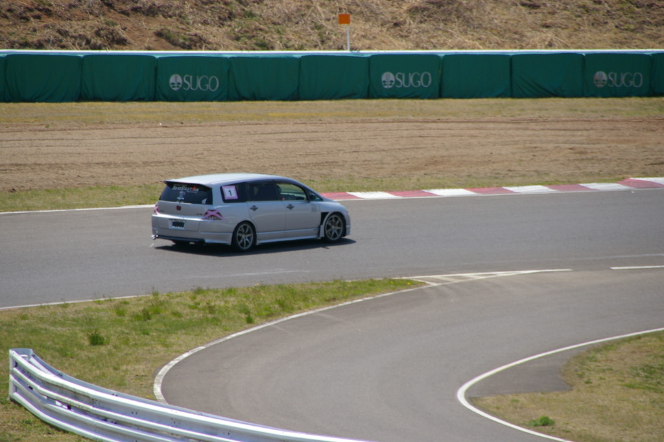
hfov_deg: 5.5
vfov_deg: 3.7
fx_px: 6914
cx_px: 332
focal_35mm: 375
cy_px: 221
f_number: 9.5
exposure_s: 1/500
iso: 200
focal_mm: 250
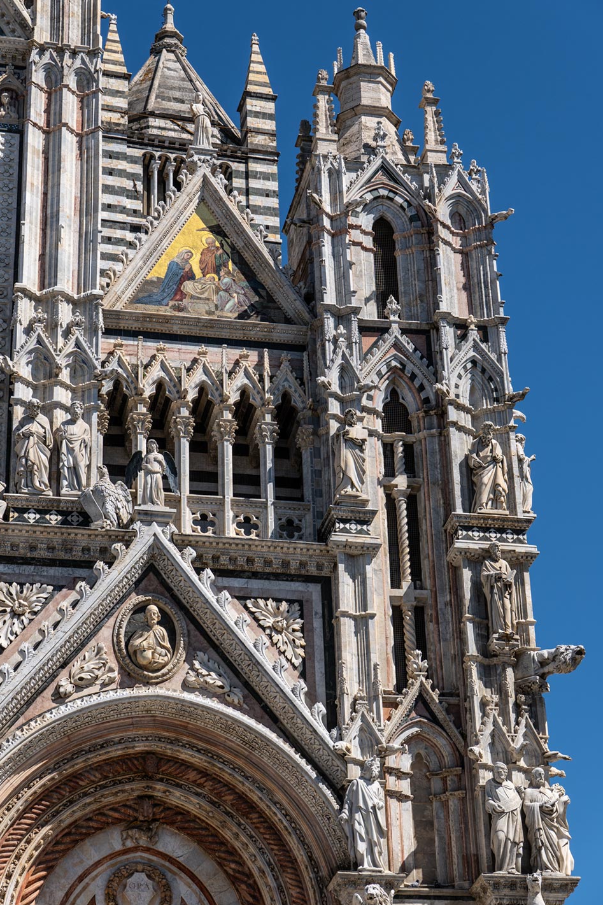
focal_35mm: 76
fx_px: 1910
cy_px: 448
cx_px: 301
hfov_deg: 17.9
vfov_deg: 26.7
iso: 100
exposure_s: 1/1000
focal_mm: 50
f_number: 5.6
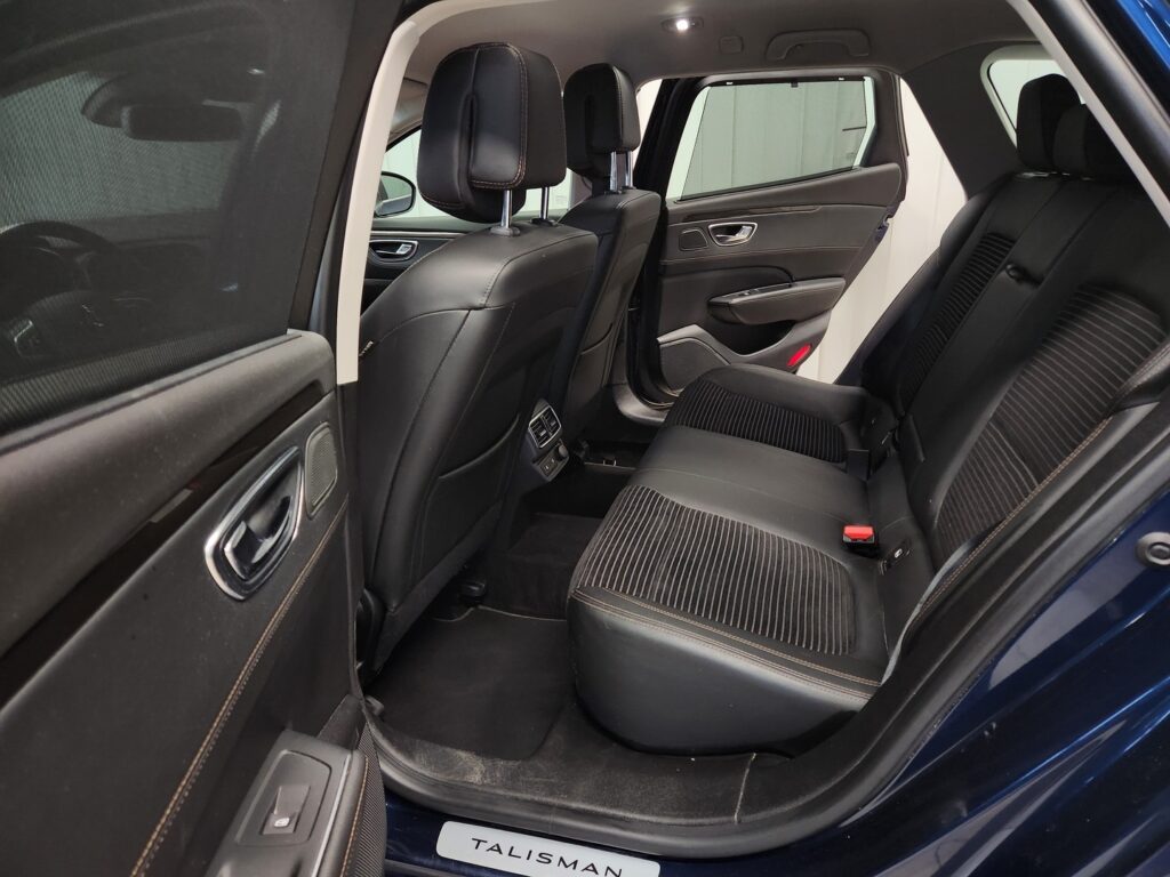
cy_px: 438
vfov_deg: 58.9
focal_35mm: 23
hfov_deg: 73.9
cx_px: 585
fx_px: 777
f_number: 1.8
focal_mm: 5.4
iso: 400
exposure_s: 1/120
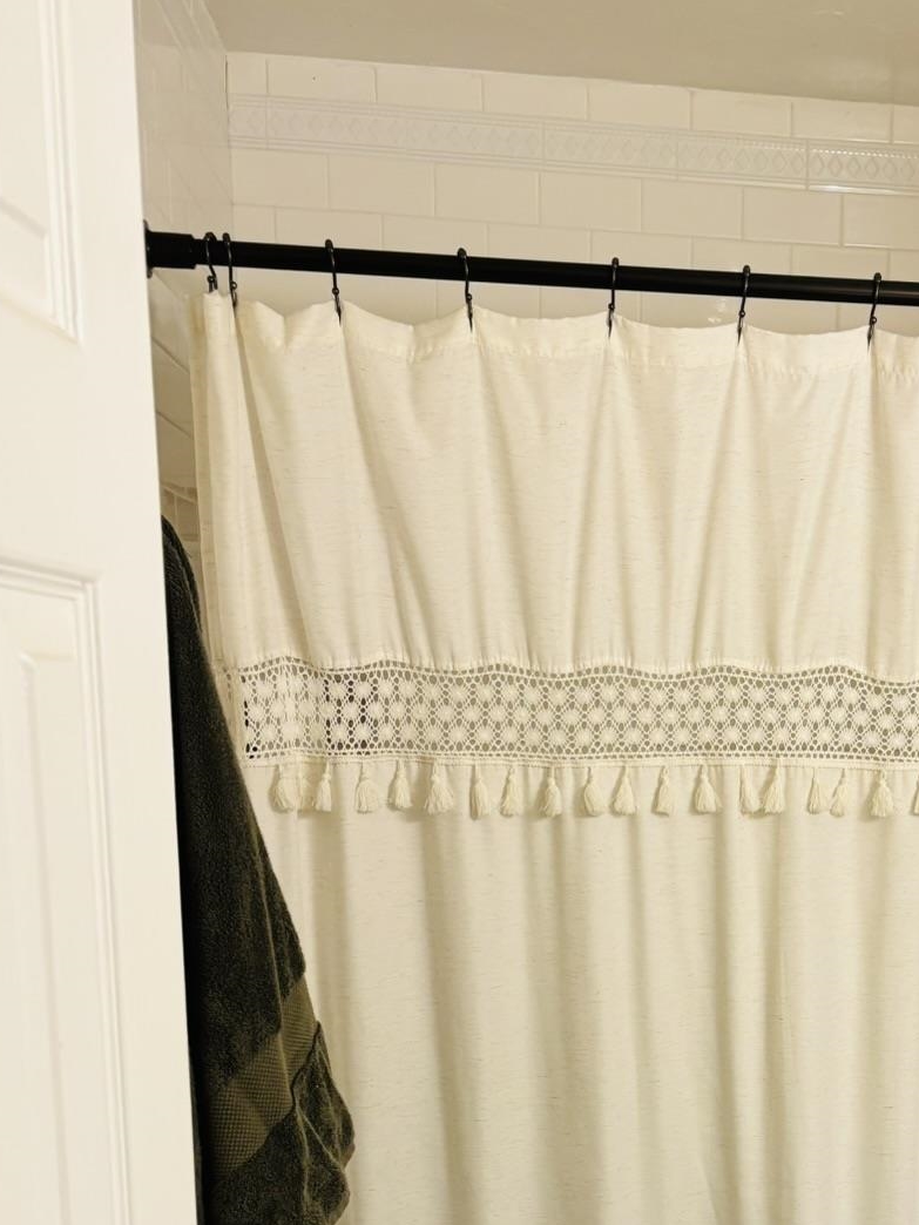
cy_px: 1106
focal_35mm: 51
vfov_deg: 35.3
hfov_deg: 27.7
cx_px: 791
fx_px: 1805
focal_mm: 5.96
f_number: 1.6
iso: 125
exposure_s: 1/60
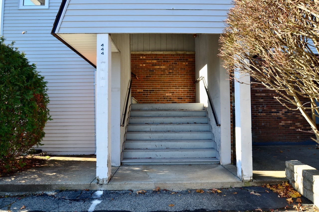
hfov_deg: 70.5
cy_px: 106
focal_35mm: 26
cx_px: 160
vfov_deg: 50.2
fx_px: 226
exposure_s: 1/60
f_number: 8
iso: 100
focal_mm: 17
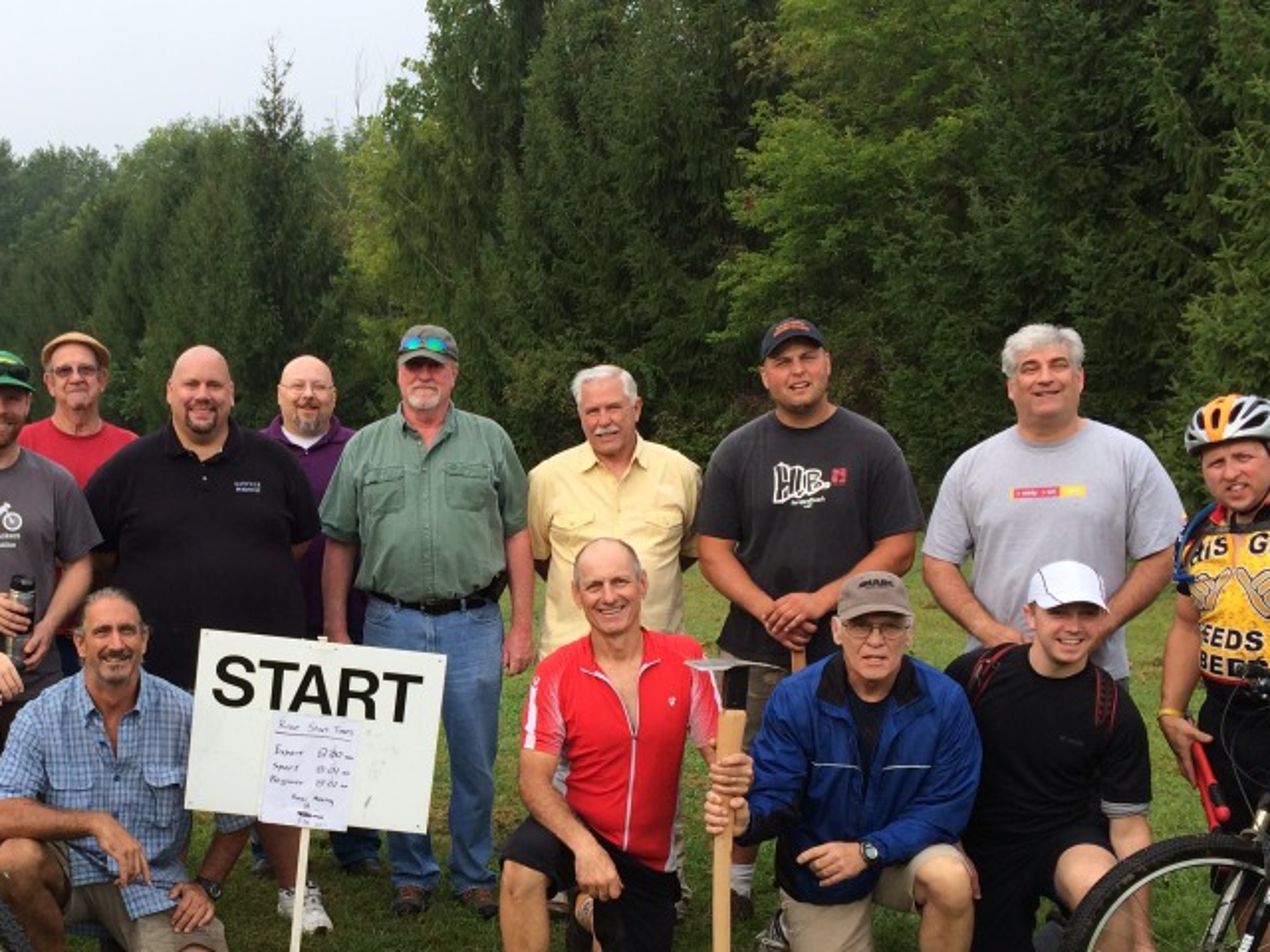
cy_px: 666
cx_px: 331
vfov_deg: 30.0
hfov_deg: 38.7
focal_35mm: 48
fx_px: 1761
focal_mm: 4.12
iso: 32
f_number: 2.2
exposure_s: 1/376
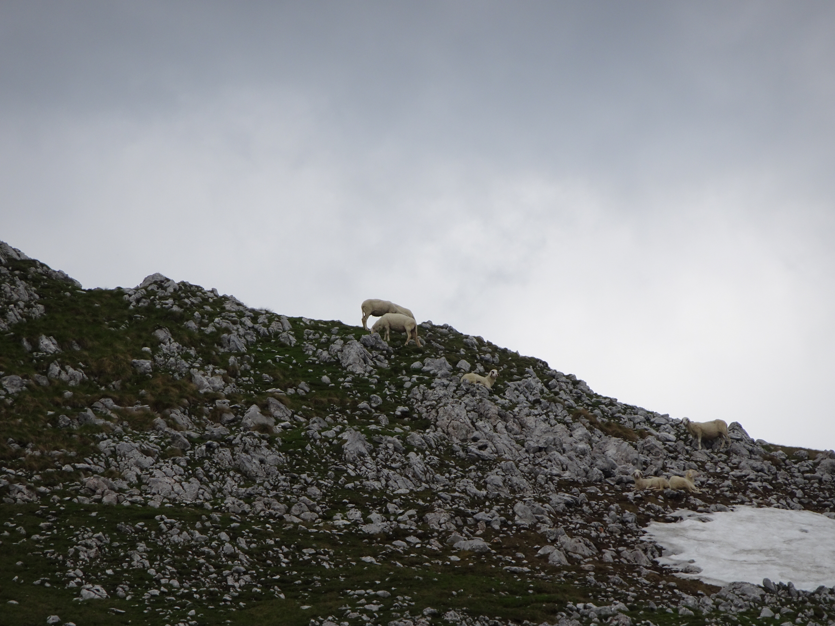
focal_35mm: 344
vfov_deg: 4.3
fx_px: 8298
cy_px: 313
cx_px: 418
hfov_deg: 5.8
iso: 80
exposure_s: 1/400
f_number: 6.3
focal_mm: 58.82
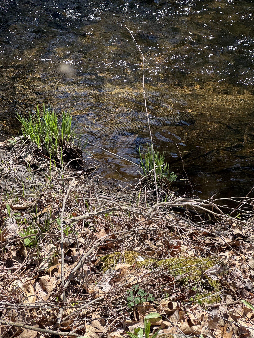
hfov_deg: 19.1
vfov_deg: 25.3
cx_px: 127
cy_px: 169
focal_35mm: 77
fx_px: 753
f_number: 2.8
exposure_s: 1/169
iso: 25
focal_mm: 9
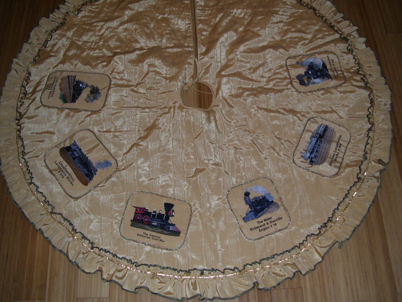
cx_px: 206
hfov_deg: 46.8
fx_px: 465
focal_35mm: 40
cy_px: 139
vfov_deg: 35.9
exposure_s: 1/60
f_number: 2.7
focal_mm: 6
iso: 125
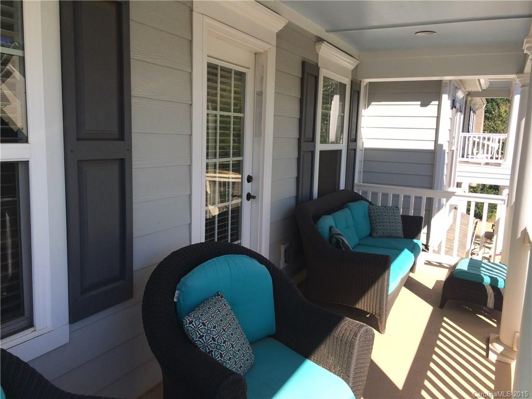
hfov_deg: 60.0
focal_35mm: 30
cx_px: 266
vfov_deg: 46.8
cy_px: 200
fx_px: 461
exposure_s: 1/1053
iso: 40
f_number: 2.2
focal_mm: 4.12
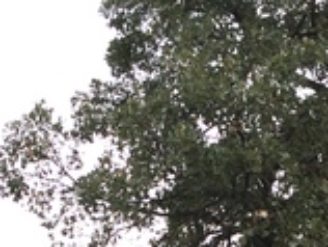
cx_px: 249
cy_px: 531
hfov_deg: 14.9
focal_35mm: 132
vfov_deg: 10.2
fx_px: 1253
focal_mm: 4.15
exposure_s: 1/275
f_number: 2.2
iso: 32
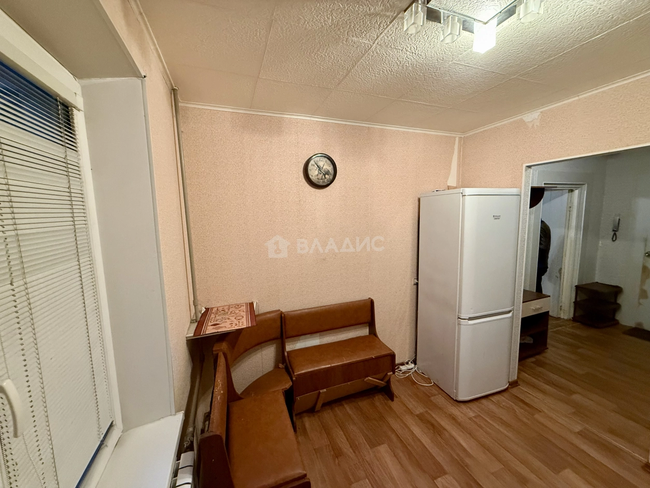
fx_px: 263
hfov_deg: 102.1
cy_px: 244
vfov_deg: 85.7
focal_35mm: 14
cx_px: 325
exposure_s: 1/50
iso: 500
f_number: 2.2
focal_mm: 2.22
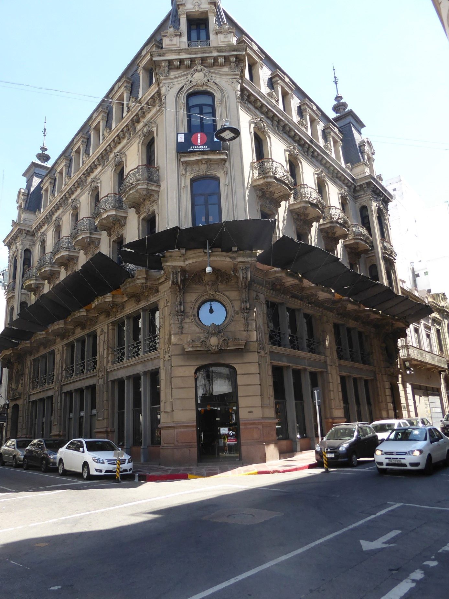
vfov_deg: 65.3
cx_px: 212
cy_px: 307
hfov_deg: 51.3
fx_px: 467
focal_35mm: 27
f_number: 3.3
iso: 80
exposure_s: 1/250
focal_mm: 4.3
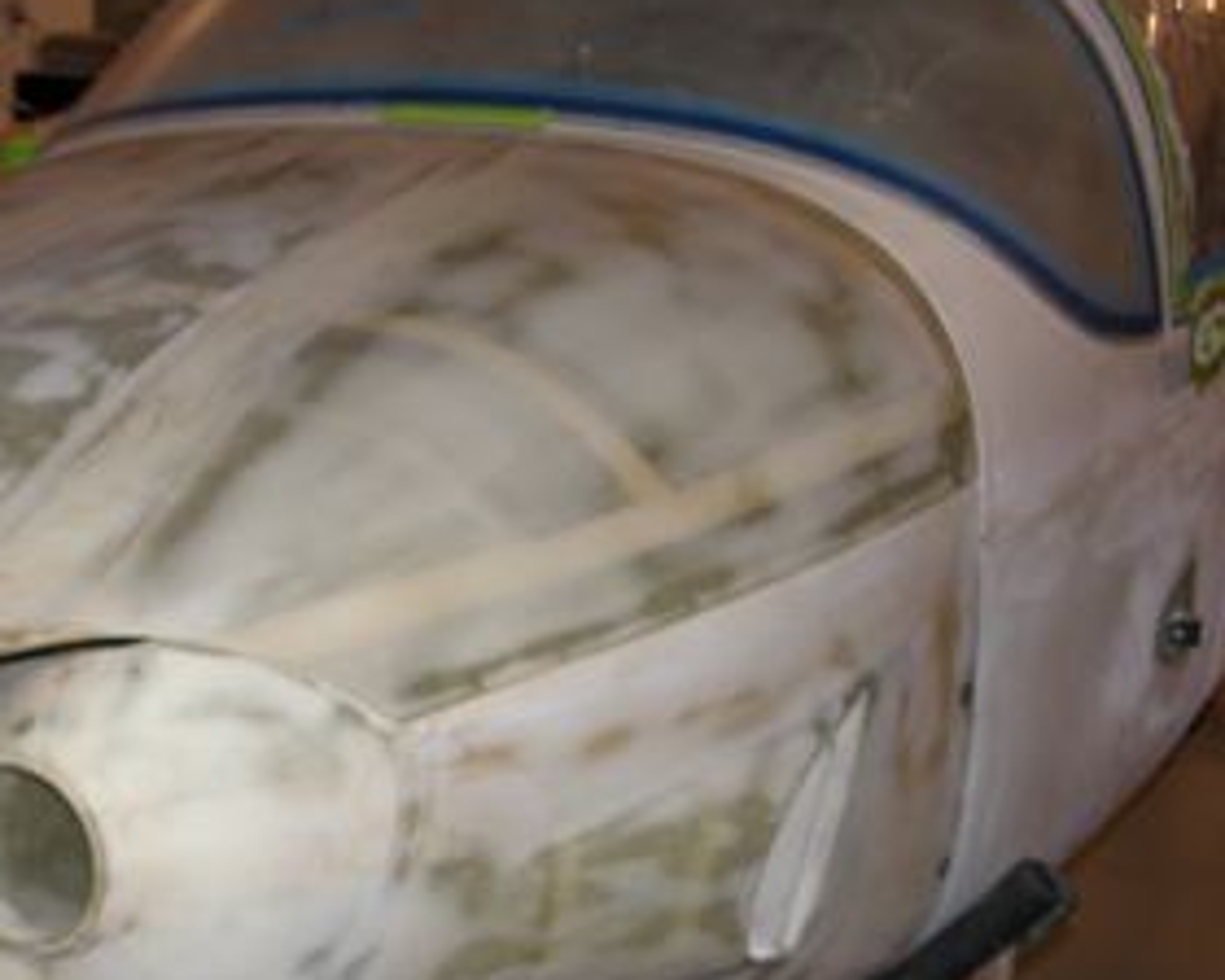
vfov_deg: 19.6
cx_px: 350
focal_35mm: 78
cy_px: 648
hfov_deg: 24.2
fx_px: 2828
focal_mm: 8.9
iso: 100
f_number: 2.8
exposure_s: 1/60
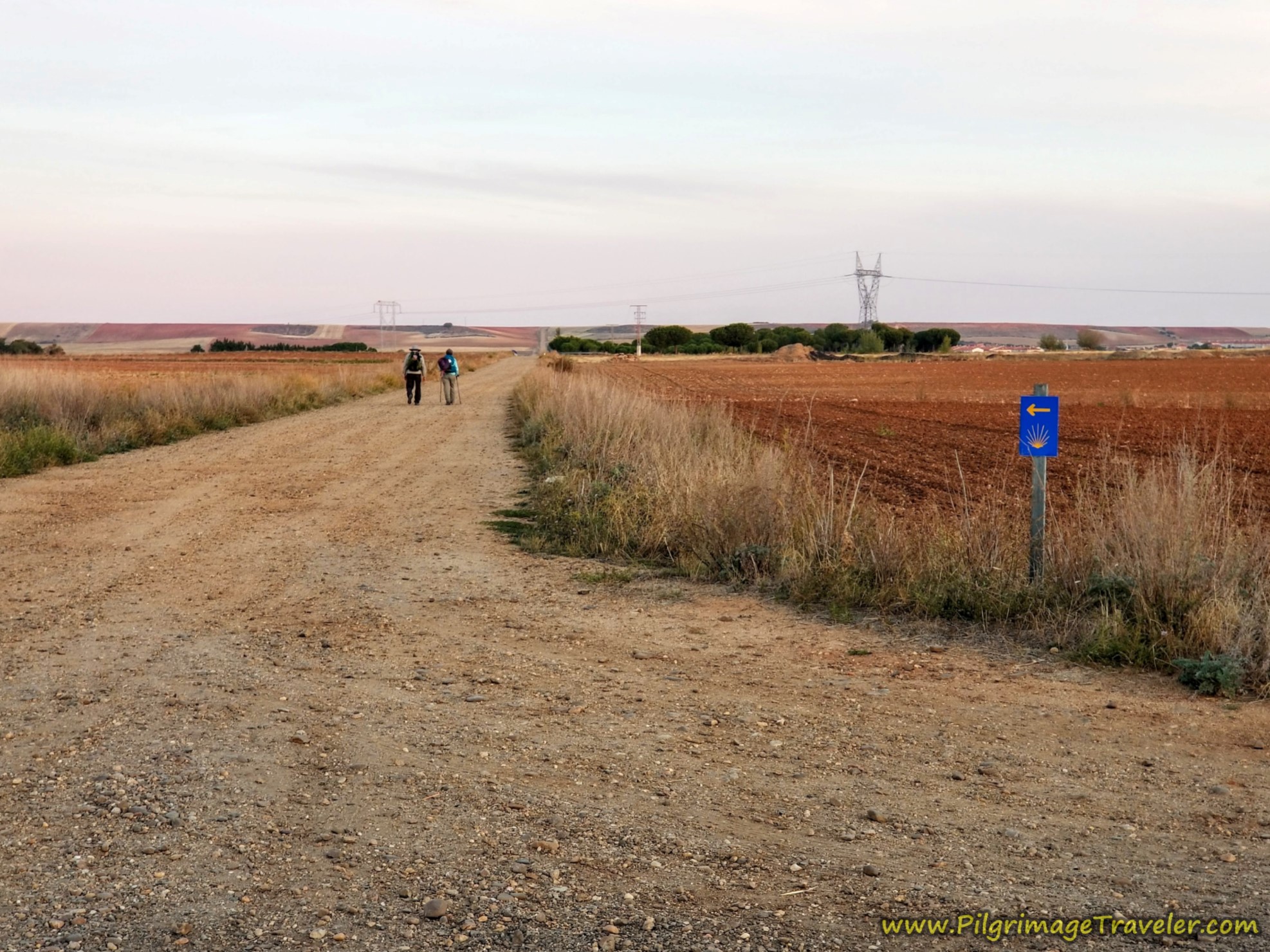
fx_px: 1908
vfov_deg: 28.0
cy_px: 476
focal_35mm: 52
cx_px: 635
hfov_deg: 36.8
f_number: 2.4
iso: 32
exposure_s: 1/30
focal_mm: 6
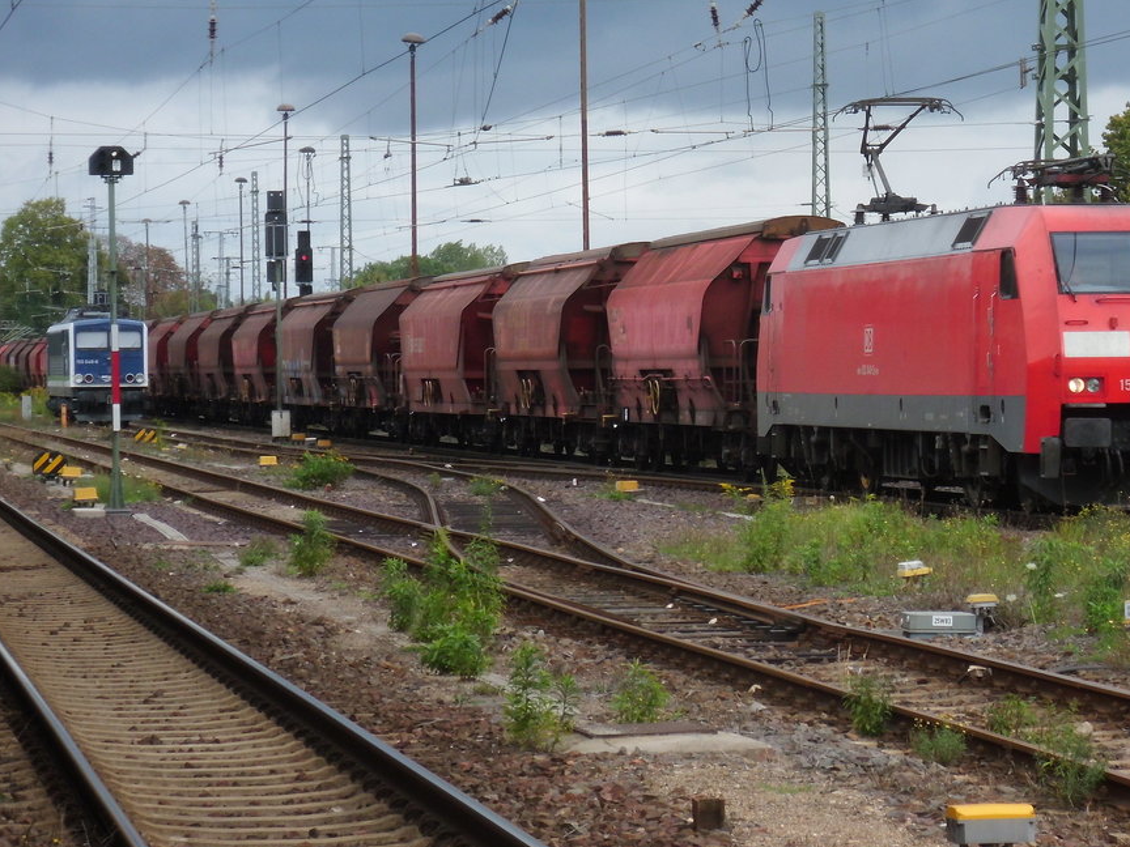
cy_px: 273
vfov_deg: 8.8
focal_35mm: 168
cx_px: 753
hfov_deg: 11.8
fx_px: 5484
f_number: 5.8
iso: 100
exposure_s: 1/86
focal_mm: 21.6
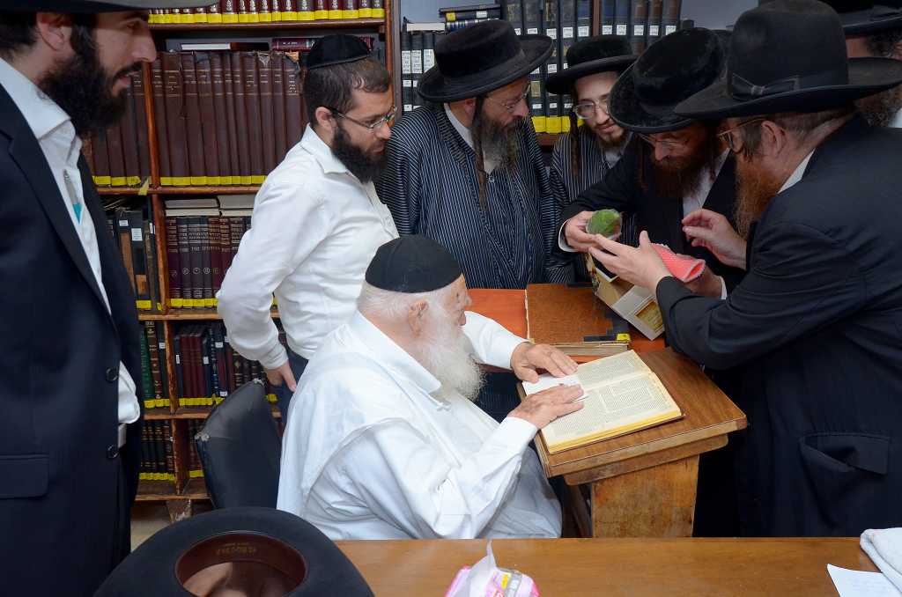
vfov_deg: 36.7
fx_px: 900
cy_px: 298
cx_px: 451
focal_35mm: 36
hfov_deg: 53.2
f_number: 8
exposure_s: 1/160
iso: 800
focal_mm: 24
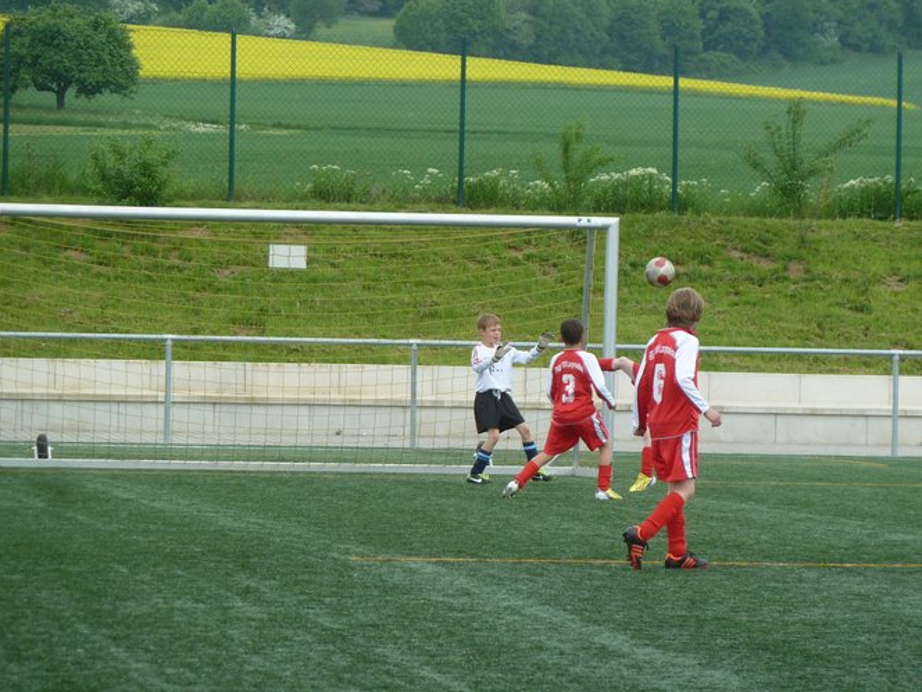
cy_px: 340
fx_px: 6792
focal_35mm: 255
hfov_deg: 7.8
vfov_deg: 5.8
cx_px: 437
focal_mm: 39.7
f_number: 4.7
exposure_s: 1/320
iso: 160
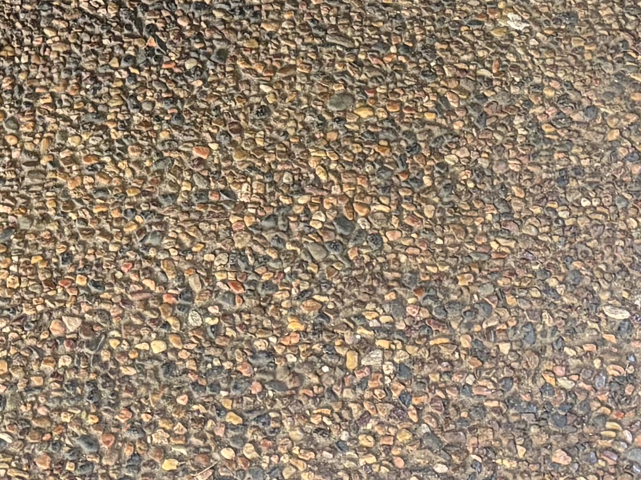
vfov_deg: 9.9
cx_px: -37
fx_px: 2425
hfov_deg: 14.7
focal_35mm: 131
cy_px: -691
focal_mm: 5.96
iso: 160
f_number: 1.6
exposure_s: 1/60
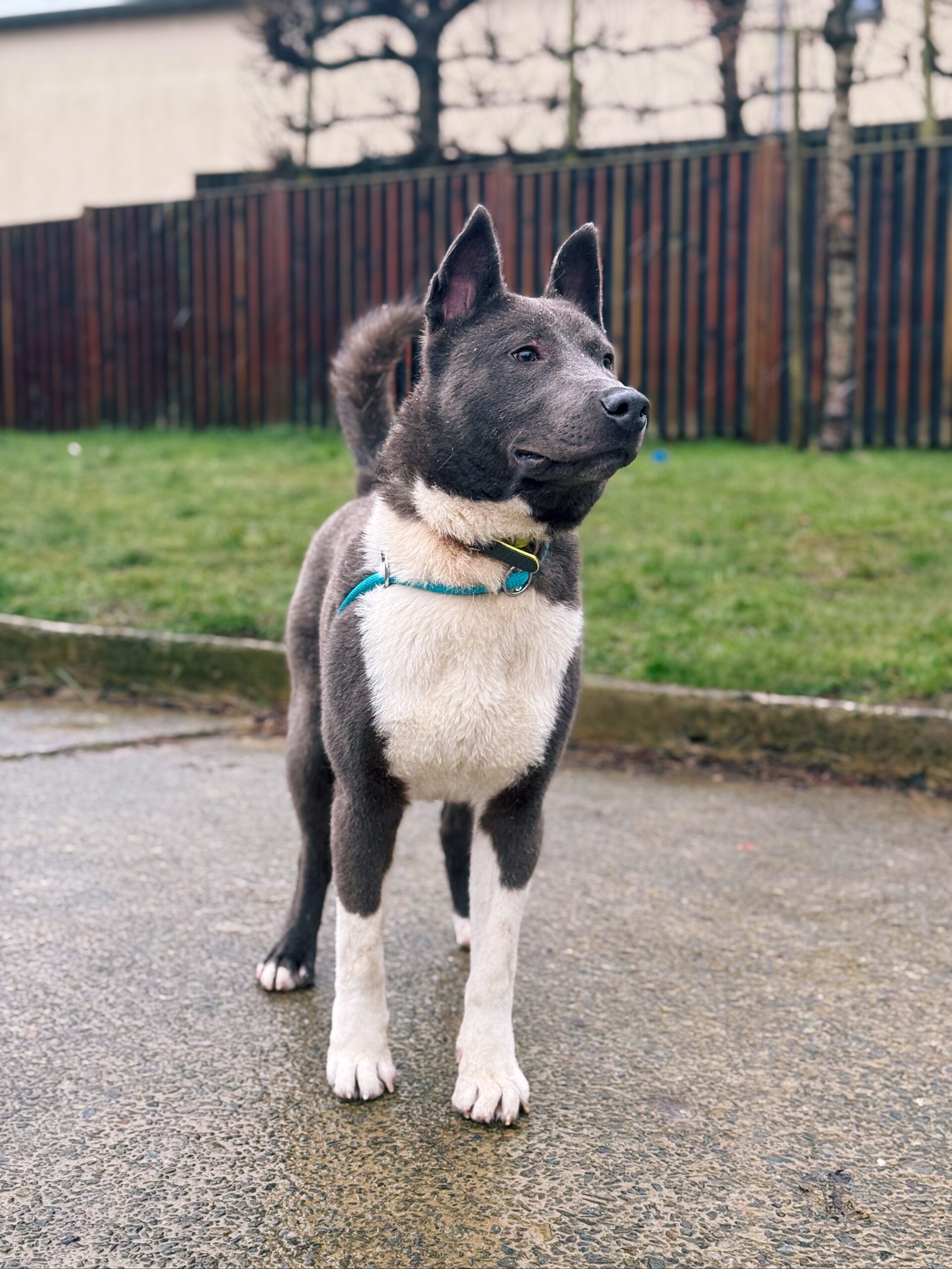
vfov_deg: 39.7
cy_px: 634
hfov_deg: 30.3
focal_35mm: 48
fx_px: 1760
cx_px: 476
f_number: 1.78
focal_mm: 6.76
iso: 64
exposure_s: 1/164
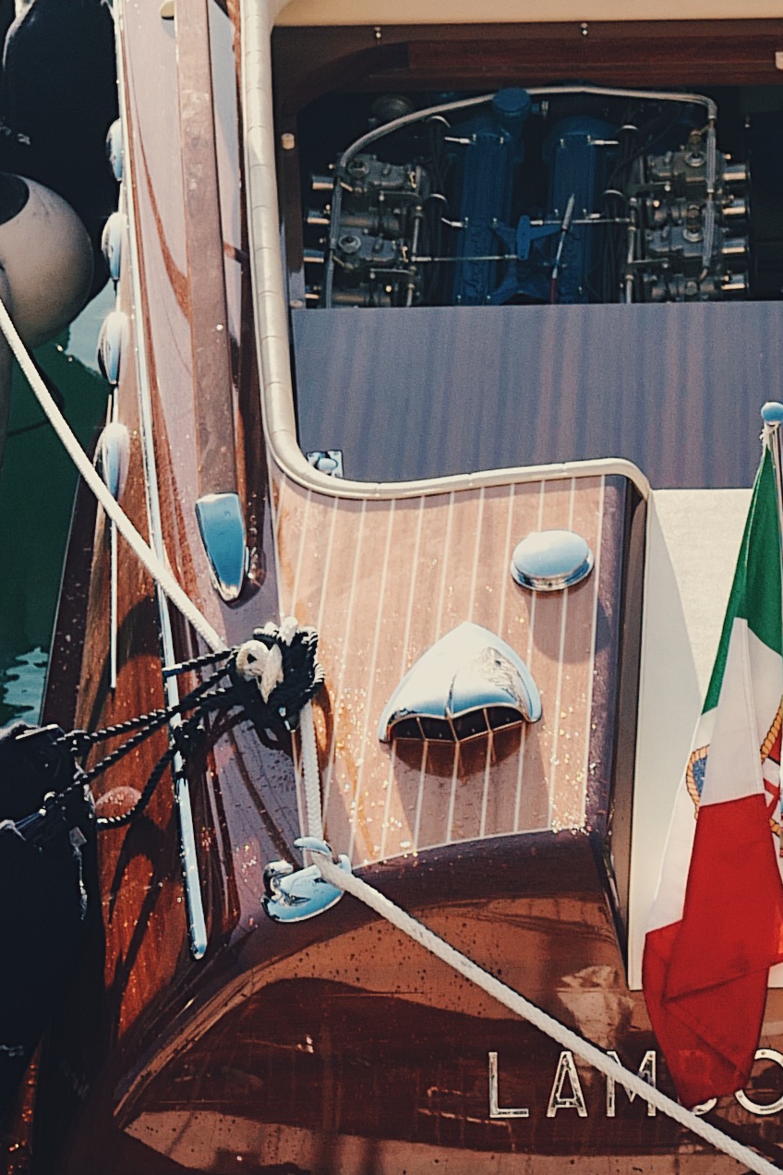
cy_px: -270
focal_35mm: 151
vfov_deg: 13.2
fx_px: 4926
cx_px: 773
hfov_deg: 9.0
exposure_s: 1/2000
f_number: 4
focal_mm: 32
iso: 400
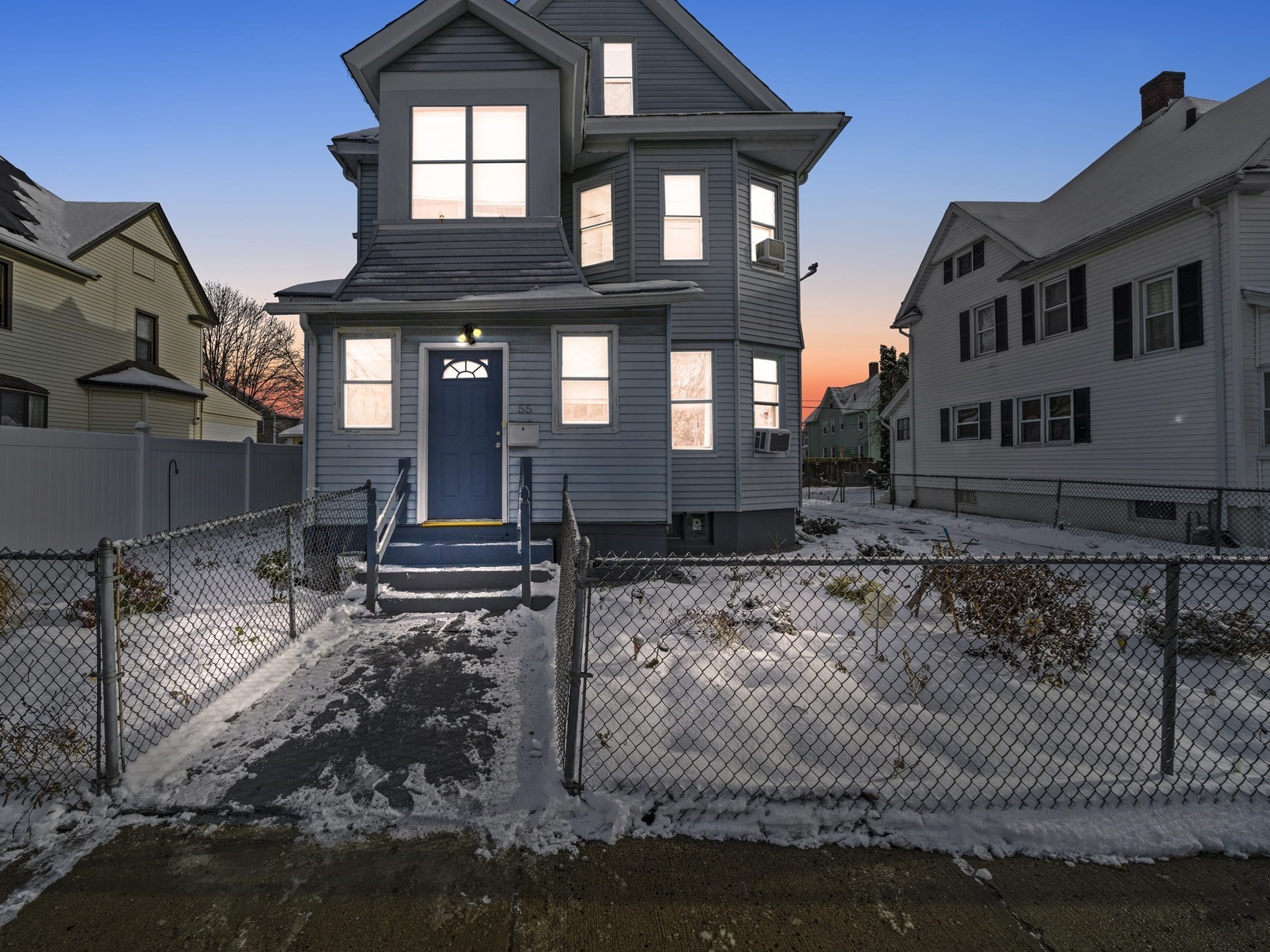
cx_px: 569
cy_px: 449
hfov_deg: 101.7
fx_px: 514
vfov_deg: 85.6
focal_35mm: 14
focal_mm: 12
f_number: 8
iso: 320
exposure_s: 1/1250
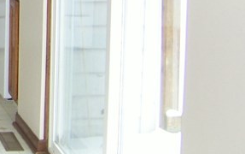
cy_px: -44
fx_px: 909
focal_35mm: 136
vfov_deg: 9.5
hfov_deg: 14.0
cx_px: -160
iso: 64
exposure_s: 1/30
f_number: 2.8
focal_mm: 5.85
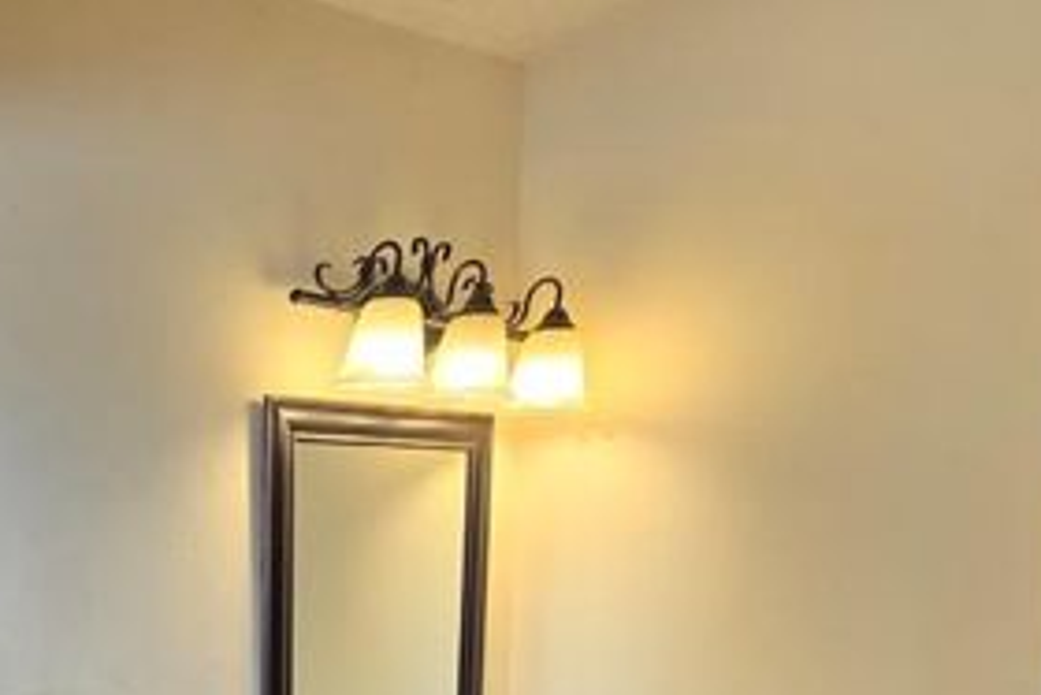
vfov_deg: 31.7
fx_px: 984
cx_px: -99
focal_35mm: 34
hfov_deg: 43.5
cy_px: 859
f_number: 2.2
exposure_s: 1/60
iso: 80
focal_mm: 2.2
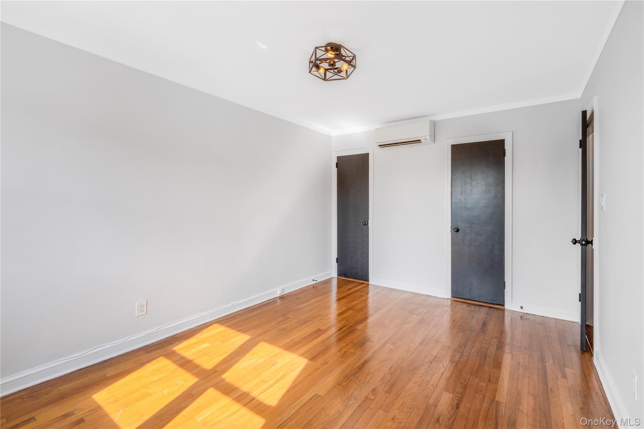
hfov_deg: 104.3
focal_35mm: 14
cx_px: 322
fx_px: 250
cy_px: 214
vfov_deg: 81.2
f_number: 11
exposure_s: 1/80
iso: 640
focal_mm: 14
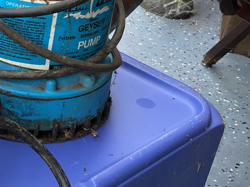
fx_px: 563
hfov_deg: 22.8
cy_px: 75
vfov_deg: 18.9
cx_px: -56
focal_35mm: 78
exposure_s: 1/310
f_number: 1.8
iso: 16
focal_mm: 3
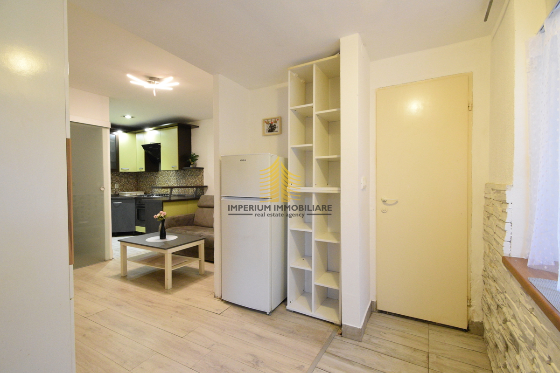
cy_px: 186
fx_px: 233
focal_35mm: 15
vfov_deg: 77.3
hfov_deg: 100.4
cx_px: 280
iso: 3200
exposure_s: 1/25
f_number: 10
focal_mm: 10
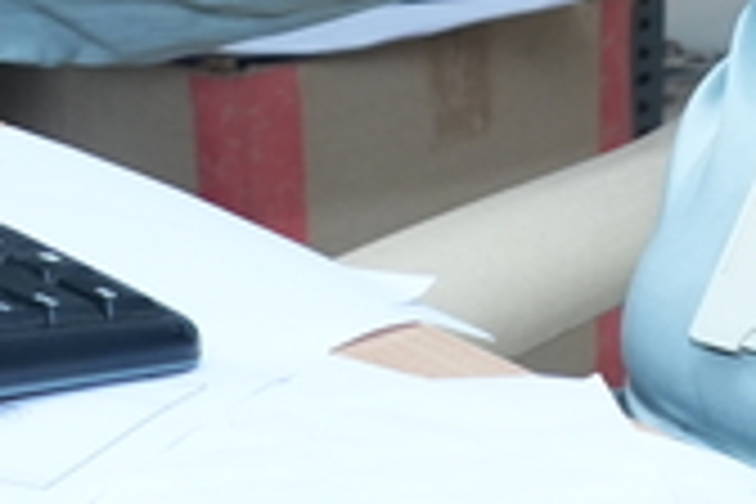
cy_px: -358
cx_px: 286
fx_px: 3948
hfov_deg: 10.9
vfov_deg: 7.1
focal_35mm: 188
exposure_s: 1/160
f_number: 6.3
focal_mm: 30
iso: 1250
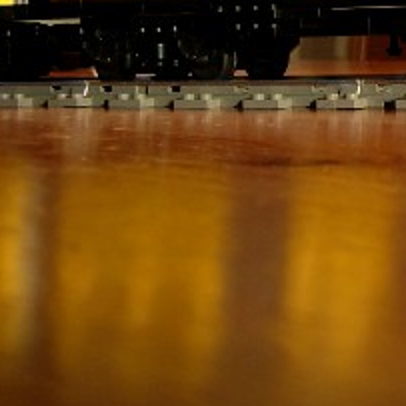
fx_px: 1407
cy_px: 48
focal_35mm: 106
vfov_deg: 16.2
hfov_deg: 15.1
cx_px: 626
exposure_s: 1/10
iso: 64
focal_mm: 7.8
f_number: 2.8
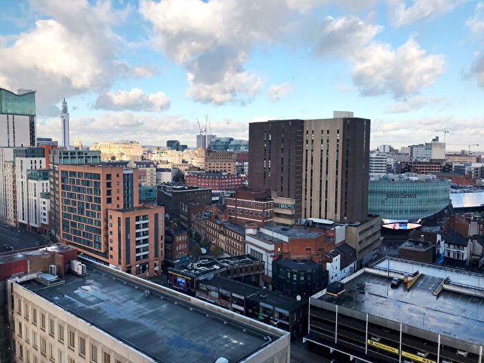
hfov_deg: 63.4
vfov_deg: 49.7
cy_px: 182
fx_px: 391
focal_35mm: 28
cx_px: 242
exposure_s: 1/1451
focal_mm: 3.99
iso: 20
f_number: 1.8
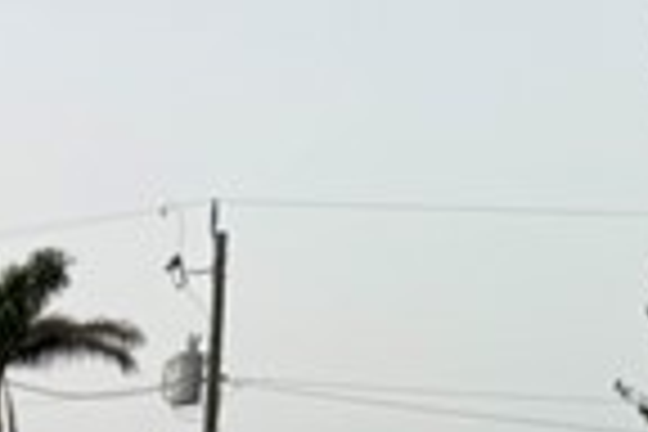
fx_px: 3204
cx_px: -585
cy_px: 1292
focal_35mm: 178
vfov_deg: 6.9
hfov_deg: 10.7
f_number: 1.78
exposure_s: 1/121
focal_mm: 6.76
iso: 125
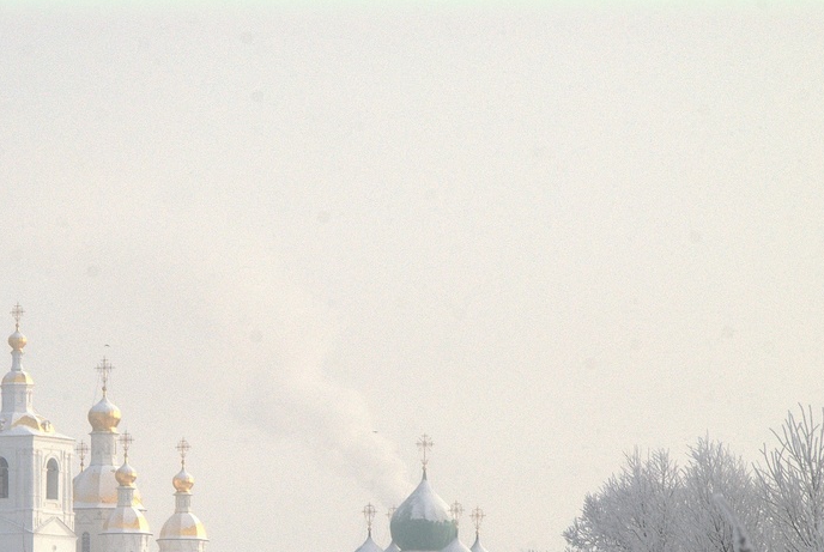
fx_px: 6441
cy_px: 558
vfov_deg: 4.9
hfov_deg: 7.3
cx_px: 89
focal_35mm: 281
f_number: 10
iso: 200
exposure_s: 1/250
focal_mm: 92
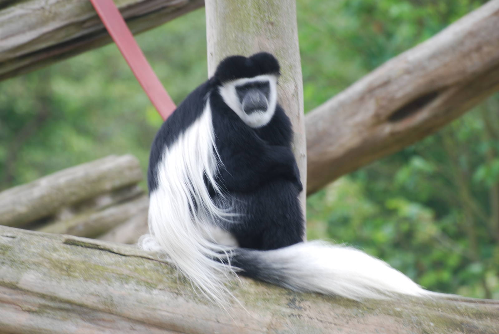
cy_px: 167
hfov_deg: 4.6
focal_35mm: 450
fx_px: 6245
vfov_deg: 3.1
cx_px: 250
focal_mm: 300
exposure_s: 1/125
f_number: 7.1
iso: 200
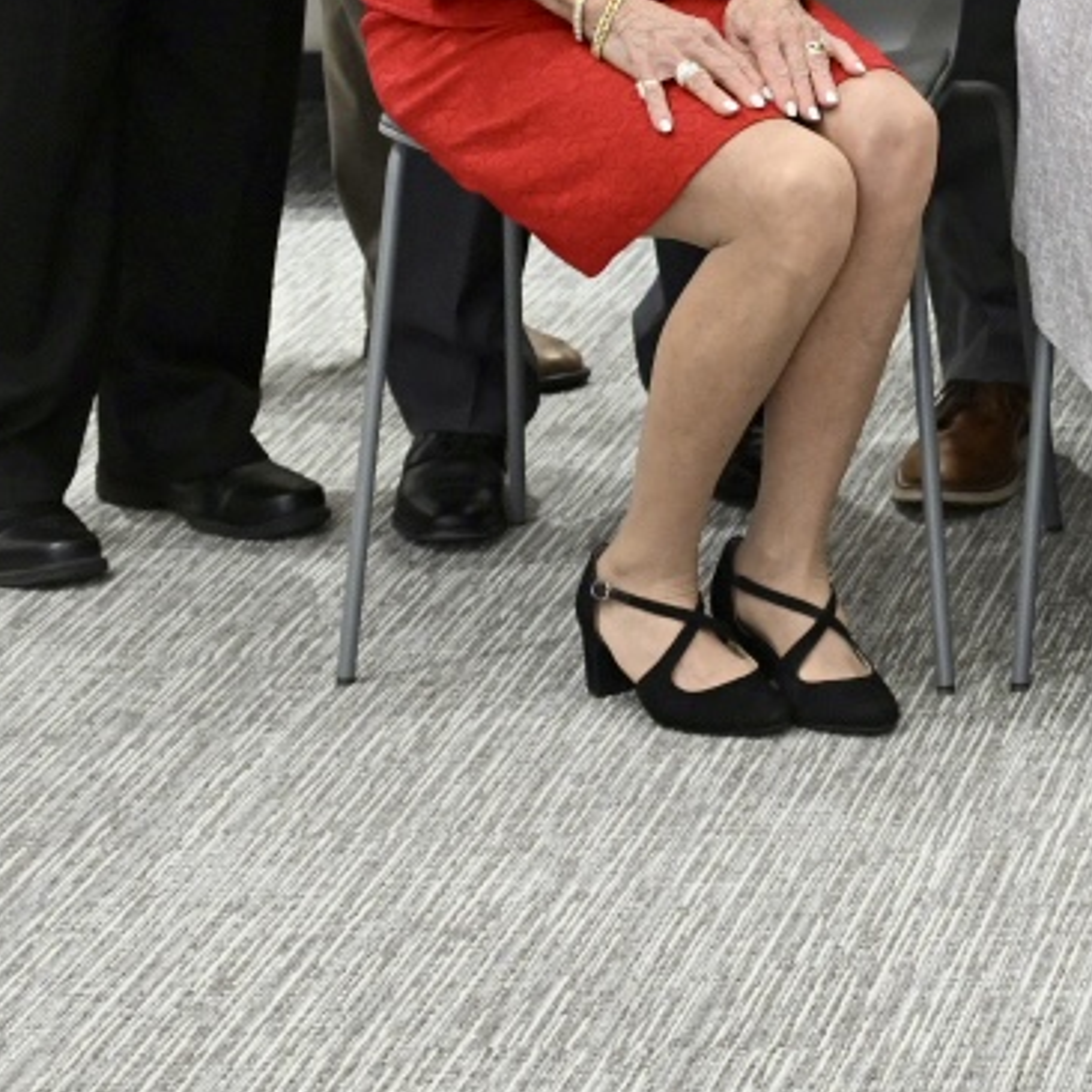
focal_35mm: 158
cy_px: -489
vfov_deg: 10.7
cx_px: 1704
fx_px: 5639
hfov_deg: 10.6
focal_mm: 42
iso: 1600
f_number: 4
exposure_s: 1/250
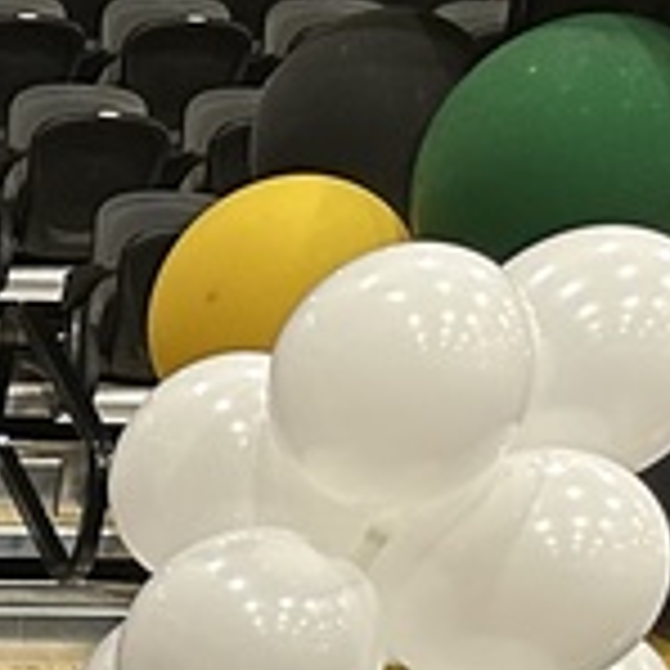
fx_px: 3197
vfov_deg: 10.5
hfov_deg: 9.8
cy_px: 1556
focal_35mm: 146
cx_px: -1160
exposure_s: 1/91
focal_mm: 6.86
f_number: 1.78
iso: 250
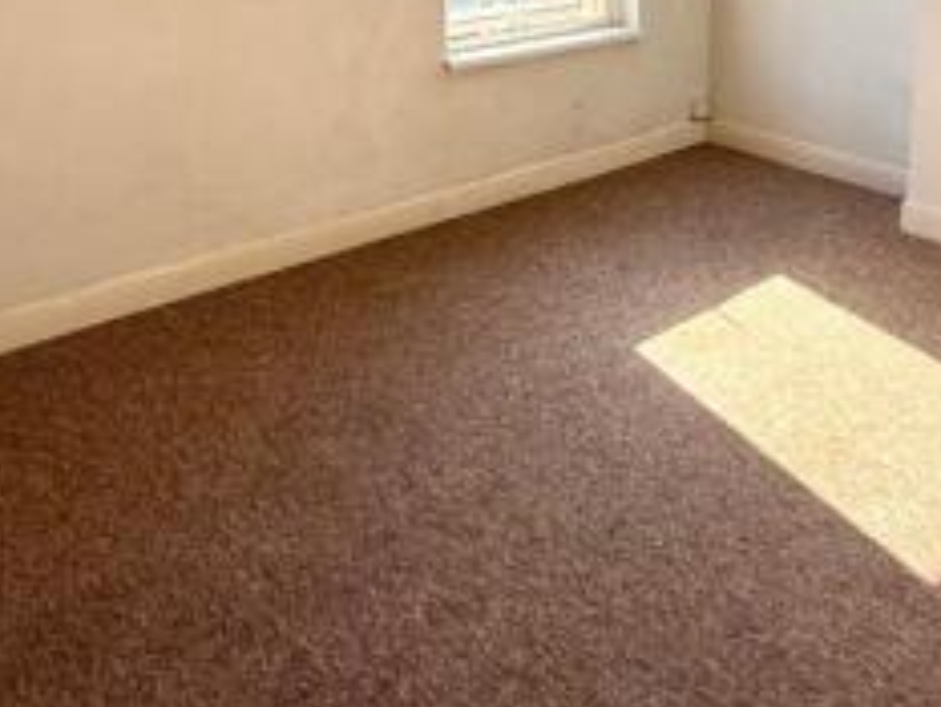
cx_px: 644
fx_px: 952
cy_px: 55
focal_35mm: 35
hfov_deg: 51.4
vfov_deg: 37.7
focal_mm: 2.22
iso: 50
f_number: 2.2
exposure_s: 1/232
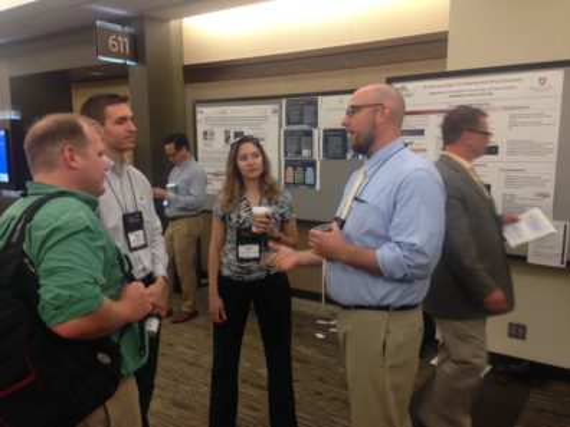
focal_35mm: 33
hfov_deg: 55.4
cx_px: 285
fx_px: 543
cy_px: 214
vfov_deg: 42.9
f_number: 2.4
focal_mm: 4.12
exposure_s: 1/20
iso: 160
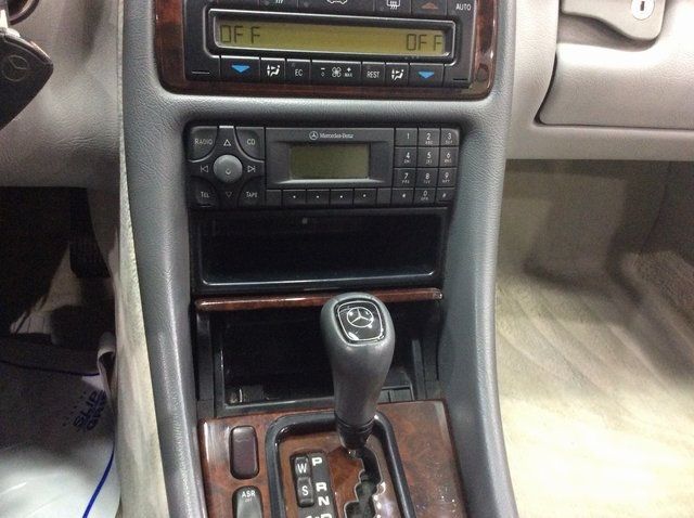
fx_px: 641
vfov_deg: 44.1
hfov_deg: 56.9
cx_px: 347
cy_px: 259
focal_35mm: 32
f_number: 2.4
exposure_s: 1/15
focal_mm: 3.3
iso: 250
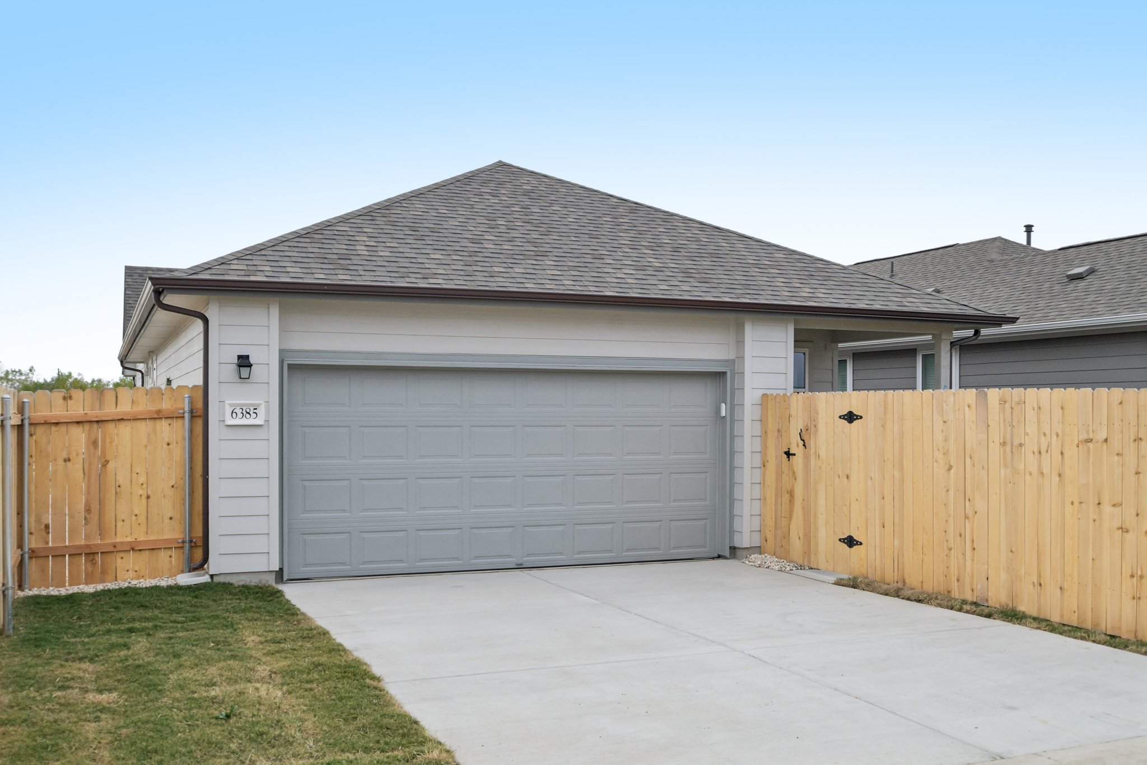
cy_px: 382
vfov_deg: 36.9
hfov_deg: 53.1
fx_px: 1147
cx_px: 574
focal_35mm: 36
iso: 400
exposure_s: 1/400
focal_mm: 24
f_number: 8
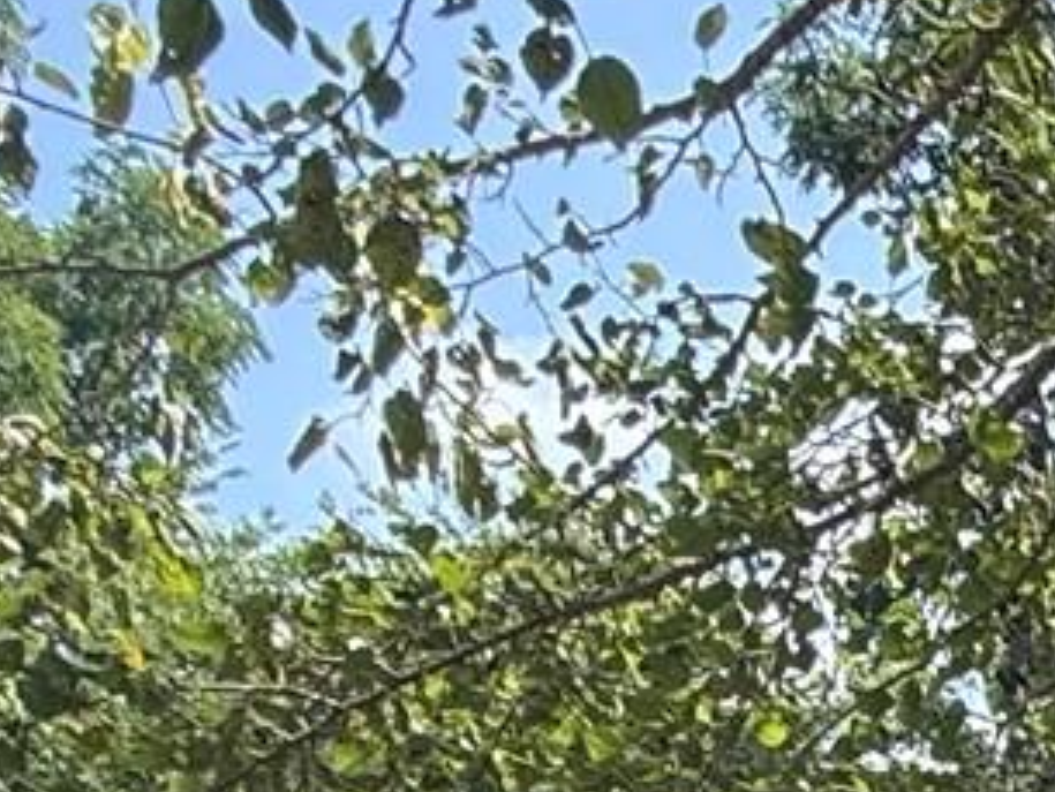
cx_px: 2138
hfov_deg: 16.0
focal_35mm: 94
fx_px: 2866
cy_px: 2162
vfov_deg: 11.5
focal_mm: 2.22
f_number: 2.2
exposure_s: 1/379
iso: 50
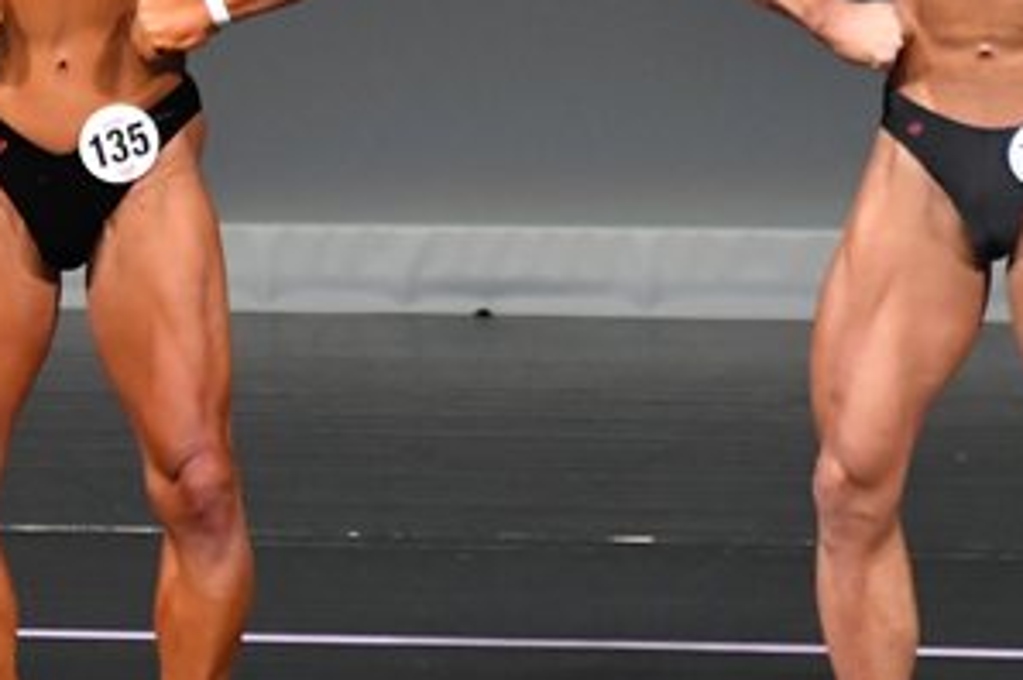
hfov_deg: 2.5
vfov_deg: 1.7
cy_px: 144
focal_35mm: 820
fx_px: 23276
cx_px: -252
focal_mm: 210
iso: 5000
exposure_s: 1/400
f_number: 5.6
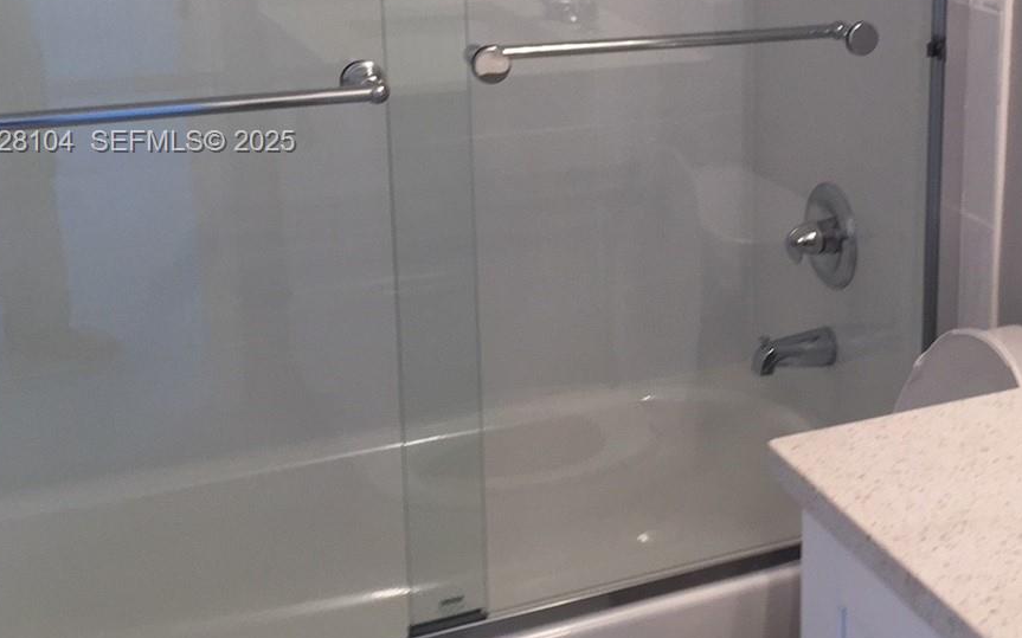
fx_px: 1587
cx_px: 874
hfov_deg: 34.2
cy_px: 143
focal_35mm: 57
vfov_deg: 22.5
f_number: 2.2
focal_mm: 4.15
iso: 40
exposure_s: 1/60
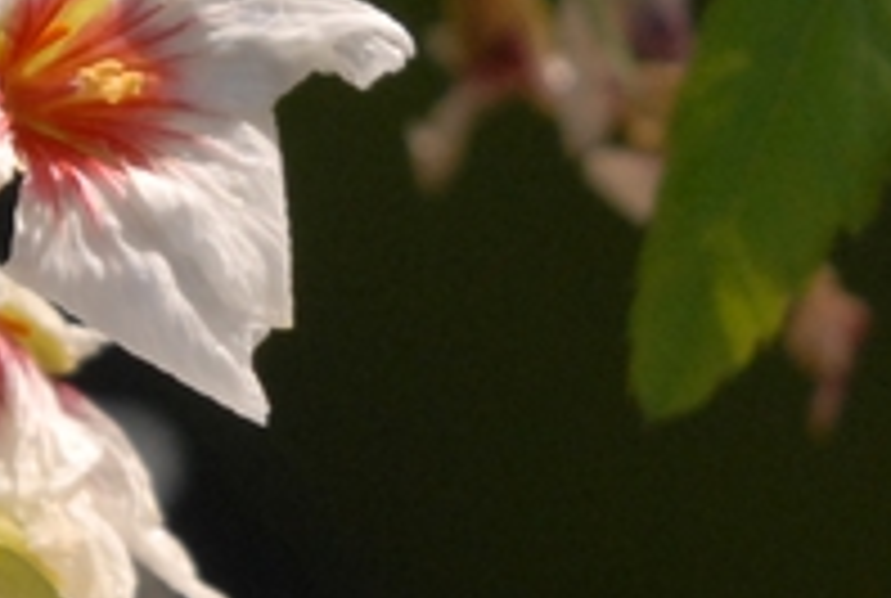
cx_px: 526
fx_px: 13445
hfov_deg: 3.8
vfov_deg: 2.5
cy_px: 169
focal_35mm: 542
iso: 400
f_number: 8
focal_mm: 70
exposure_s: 1/250
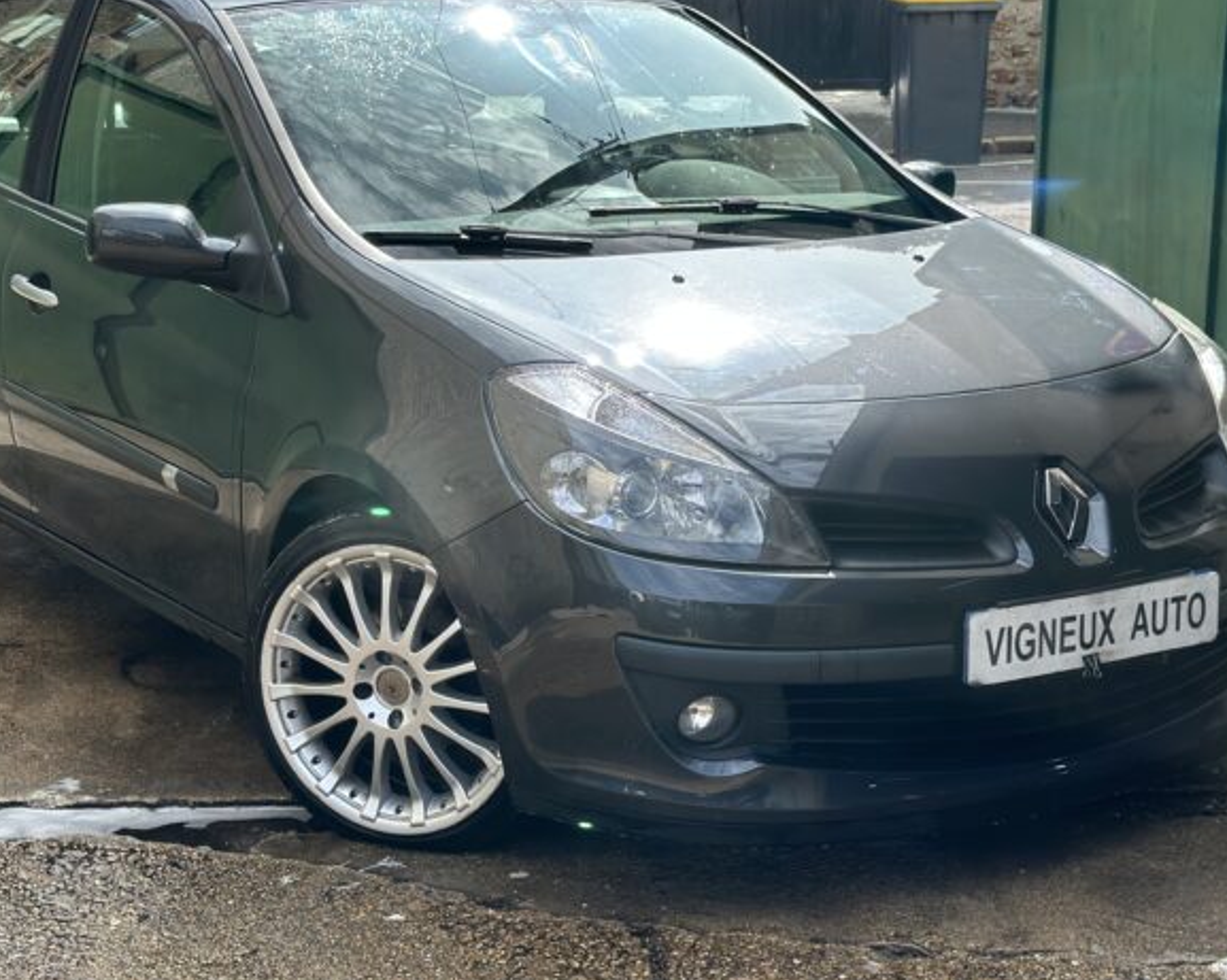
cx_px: 536
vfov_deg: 23.4
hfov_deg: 29.1
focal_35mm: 65
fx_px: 2359
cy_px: 391
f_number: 1.78
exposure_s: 1/1916
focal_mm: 6.86
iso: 64
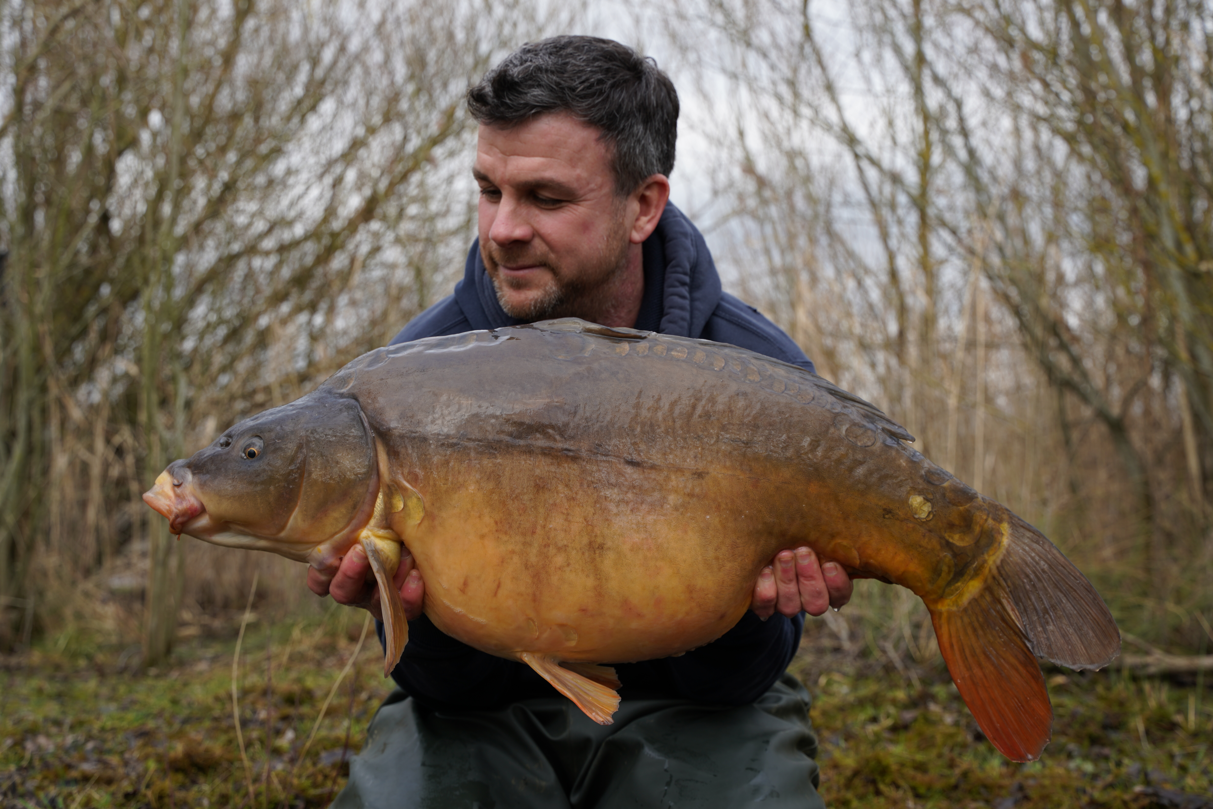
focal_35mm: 53
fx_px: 1786
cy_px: 404
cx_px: 606
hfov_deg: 37.5
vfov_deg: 25.5
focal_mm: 53
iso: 100
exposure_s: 1/100
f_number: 6.3
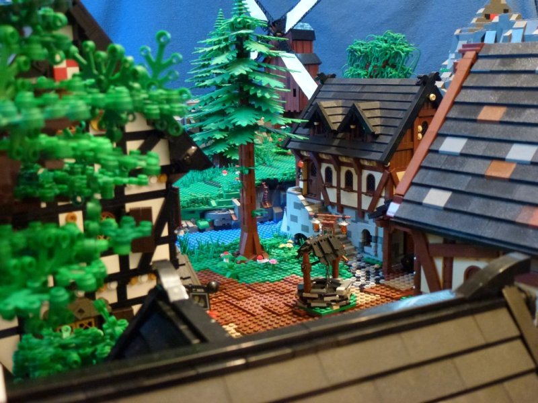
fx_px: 637
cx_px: 269
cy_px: 202
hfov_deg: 45.8
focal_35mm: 41
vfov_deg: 35.1
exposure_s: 1/4
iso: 400
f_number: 3.9
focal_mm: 7.4
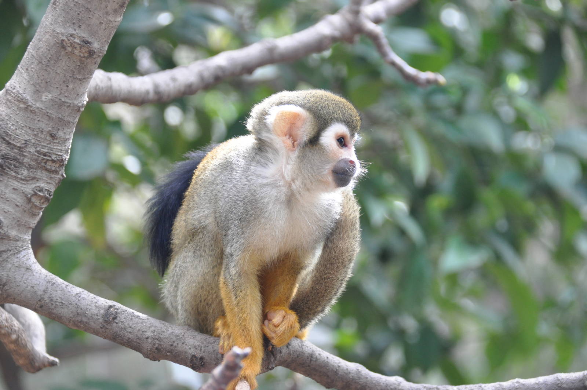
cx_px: 294
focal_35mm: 180
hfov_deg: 11.4
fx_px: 2932
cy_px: 195
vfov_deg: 7.6
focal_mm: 120
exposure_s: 1/160
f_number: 6.3
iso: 800
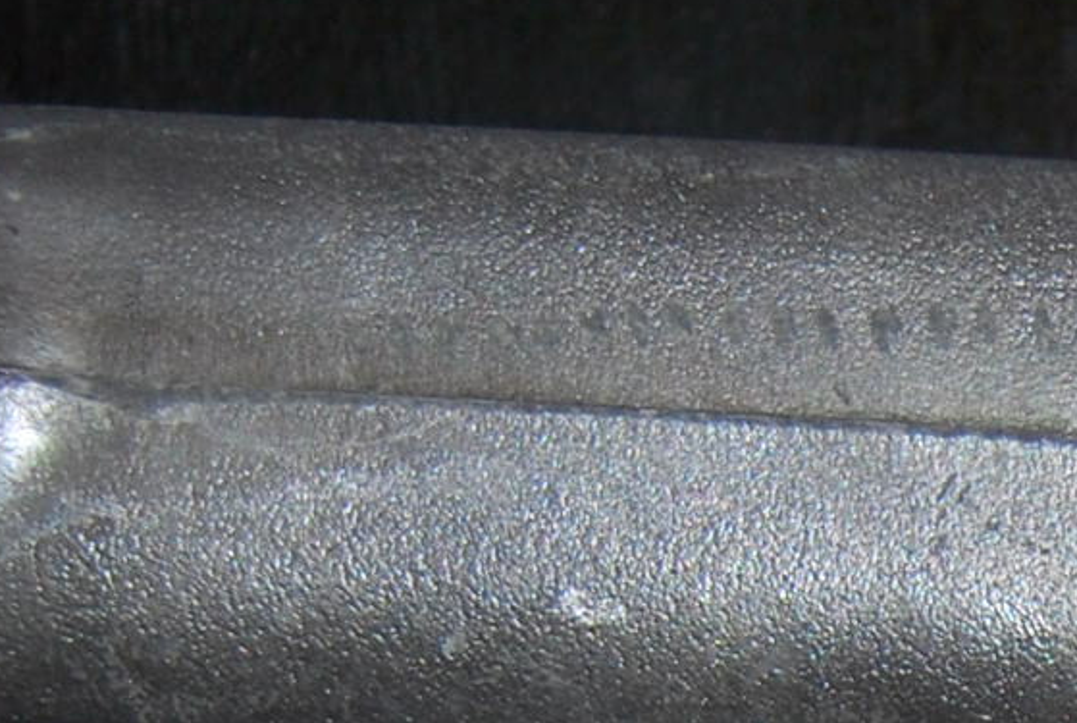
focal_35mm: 171
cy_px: 1338
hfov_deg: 11.5
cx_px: 1624
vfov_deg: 7.8
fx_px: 5125
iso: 200
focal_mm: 22
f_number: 3.8
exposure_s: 1/60
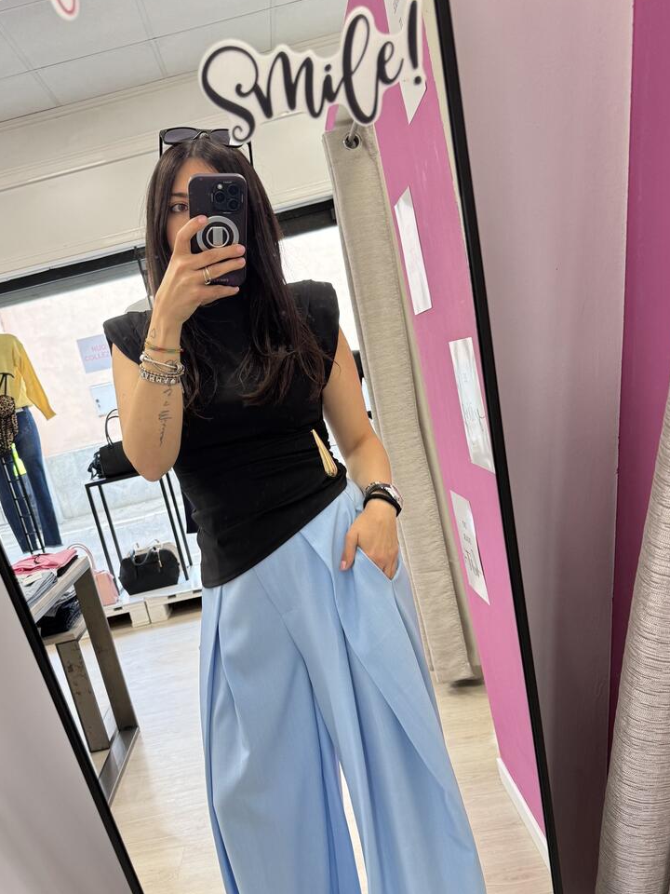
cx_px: 266
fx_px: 774
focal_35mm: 30
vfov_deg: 59.5
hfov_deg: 46.5
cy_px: 531
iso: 125
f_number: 1.78
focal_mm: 6.76
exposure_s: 1/100
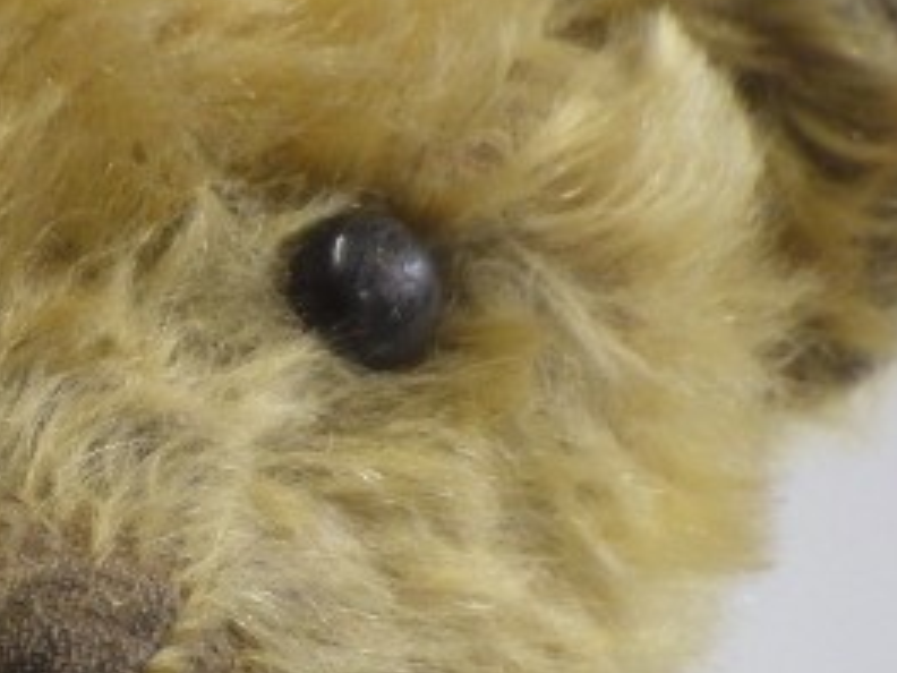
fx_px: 1762
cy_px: 381
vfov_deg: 21.6
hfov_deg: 26.5
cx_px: -71
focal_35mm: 68
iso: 640
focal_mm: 5
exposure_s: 1/45
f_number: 3.5
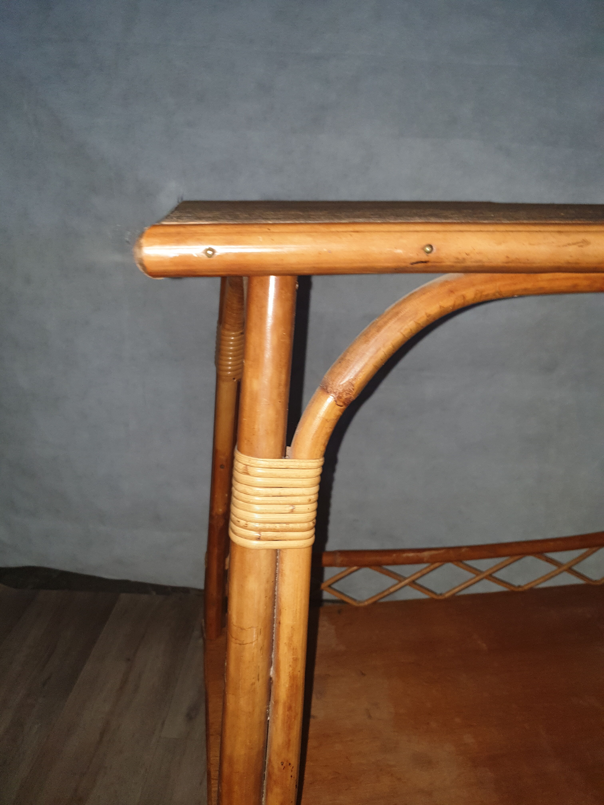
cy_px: 402
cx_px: 302
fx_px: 605
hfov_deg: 53.1
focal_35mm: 26
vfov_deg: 67.3
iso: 125
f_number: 1.5
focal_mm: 4.3
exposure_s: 1/24
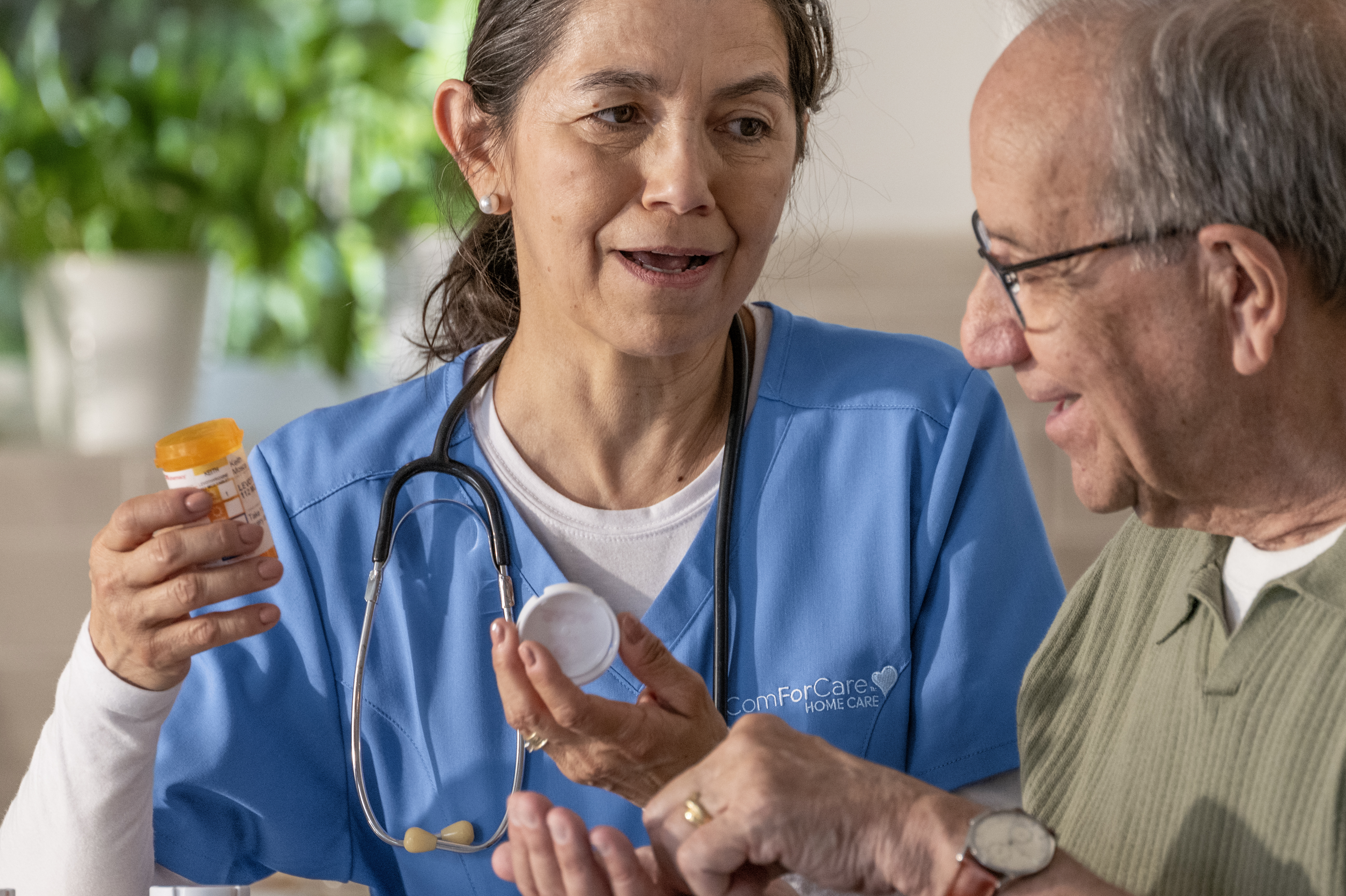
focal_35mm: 451
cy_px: 468
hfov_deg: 4.6
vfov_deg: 3.0
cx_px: 633
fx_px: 16854
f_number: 4.5
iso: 800
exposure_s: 1/250
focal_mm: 280
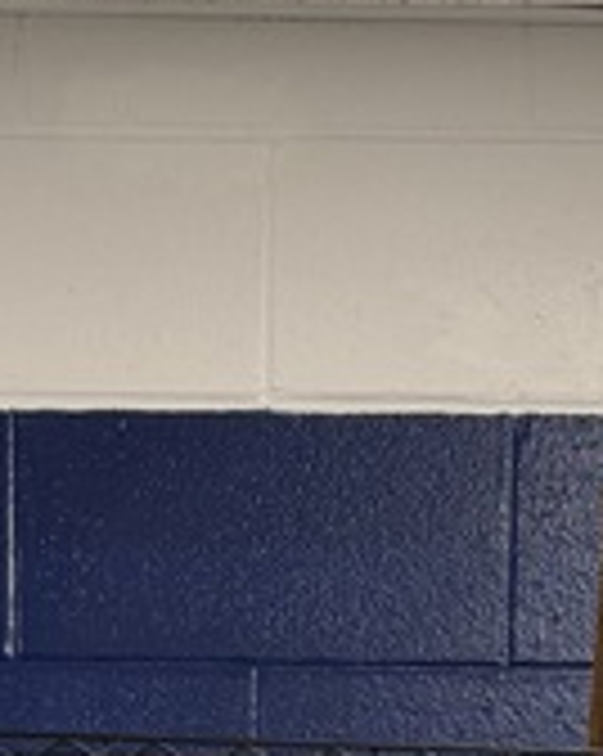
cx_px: 140
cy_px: 2020
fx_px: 3196
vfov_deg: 10.7
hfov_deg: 10.8
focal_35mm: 143
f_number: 1.78
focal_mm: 6.76
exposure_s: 1/60
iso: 125
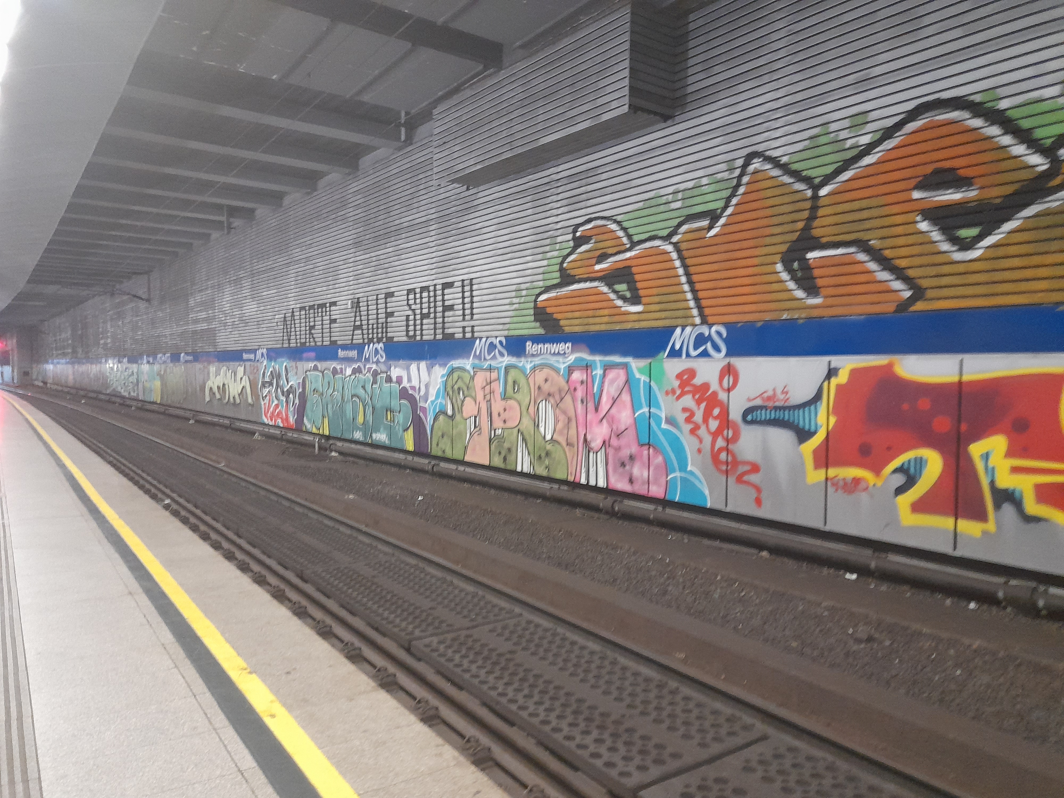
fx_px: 768
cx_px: 532
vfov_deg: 54.9
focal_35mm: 25
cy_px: 399
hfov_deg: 69.4
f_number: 2
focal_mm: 4.6
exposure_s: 1/25
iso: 500
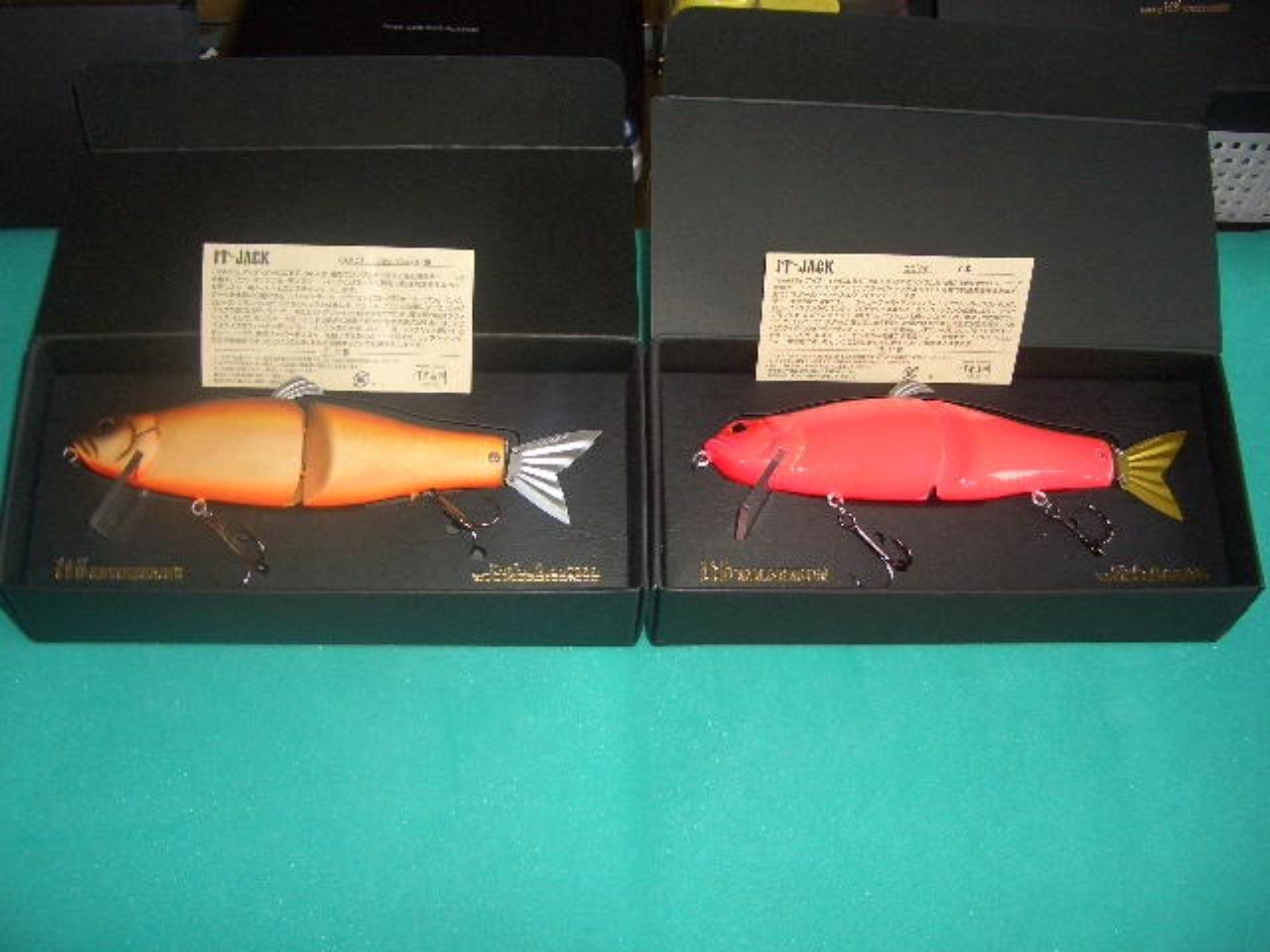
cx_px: 635
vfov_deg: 40.7
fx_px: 1284
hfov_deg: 52.6
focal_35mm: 35
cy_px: 476
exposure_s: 1/60
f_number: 2.6
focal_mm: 5.8
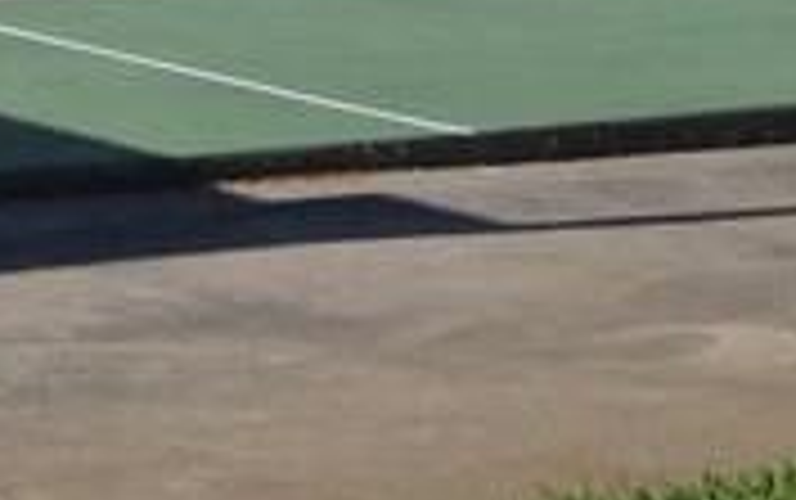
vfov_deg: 6.0
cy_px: -1068
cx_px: -1205
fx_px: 4386
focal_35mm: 202
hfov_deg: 9.2
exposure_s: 1/2857
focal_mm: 4.12
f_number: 2.4
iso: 50
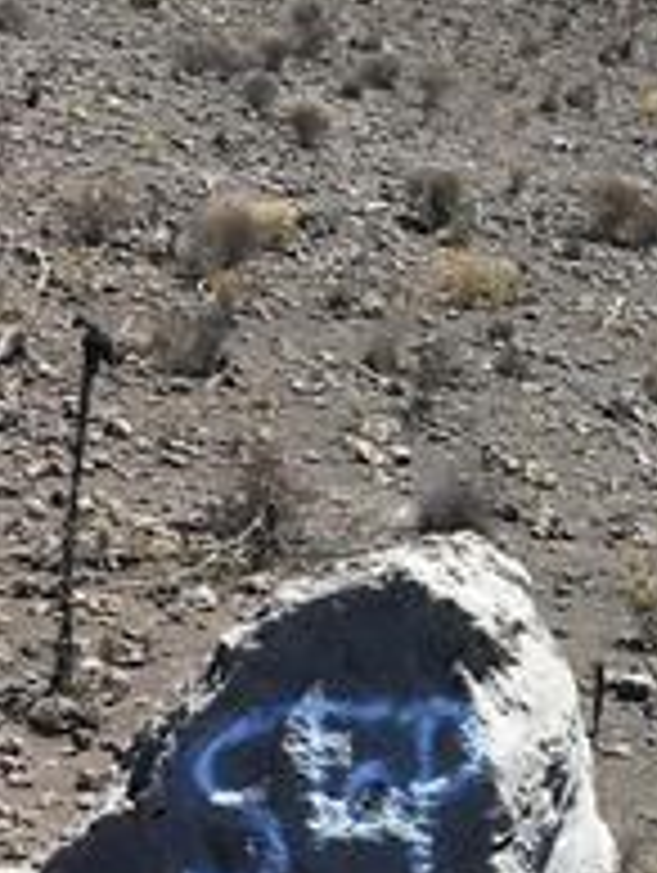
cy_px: 918
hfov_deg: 14.2
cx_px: 1017
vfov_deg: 19.5
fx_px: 2449
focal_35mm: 97
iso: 25
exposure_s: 1/845
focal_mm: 4.15
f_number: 2.2
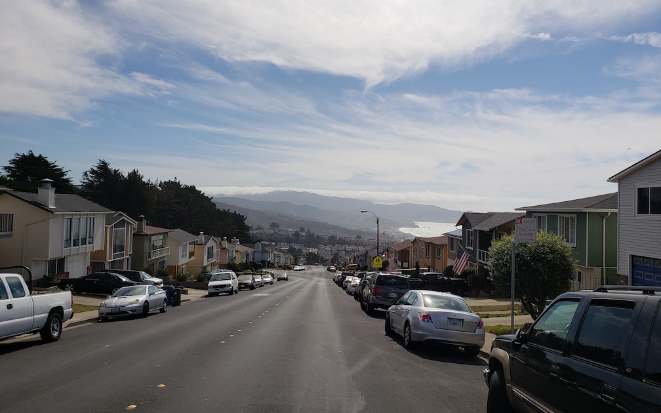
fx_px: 504
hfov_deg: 66.5
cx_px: 334
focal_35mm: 28
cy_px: 195
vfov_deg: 44.5
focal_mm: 4.3
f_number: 2.4
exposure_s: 1/4142
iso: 50
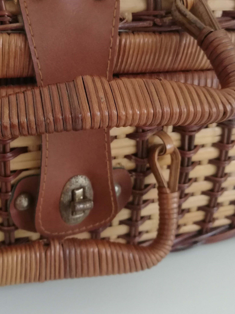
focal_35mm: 41
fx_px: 371
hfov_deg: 34.7
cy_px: 119
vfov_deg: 45.4
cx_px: 75
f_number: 2.2
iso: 250
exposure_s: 1/33.3
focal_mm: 3.81
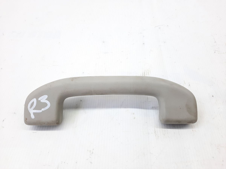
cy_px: 84
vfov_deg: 54.9
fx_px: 163
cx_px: 113
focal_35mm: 25
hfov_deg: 69.4
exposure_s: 1/50
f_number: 2
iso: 64
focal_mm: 4.6
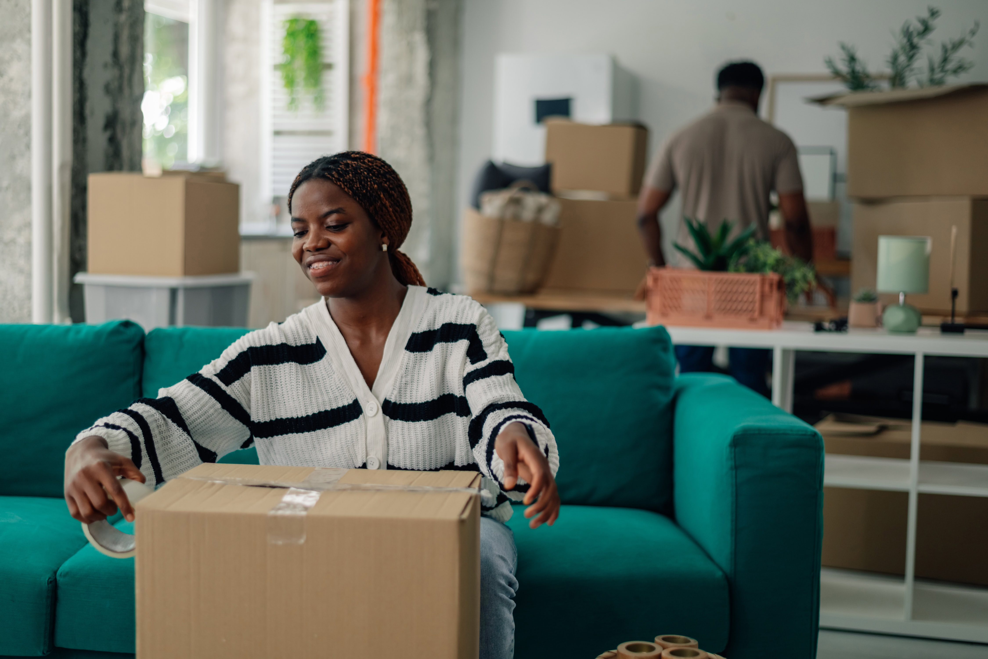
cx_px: 494
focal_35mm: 50
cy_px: 330
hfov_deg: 39.6
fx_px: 1372
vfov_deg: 27.0
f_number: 1.8
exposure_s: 1/160
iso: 250
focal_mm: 50
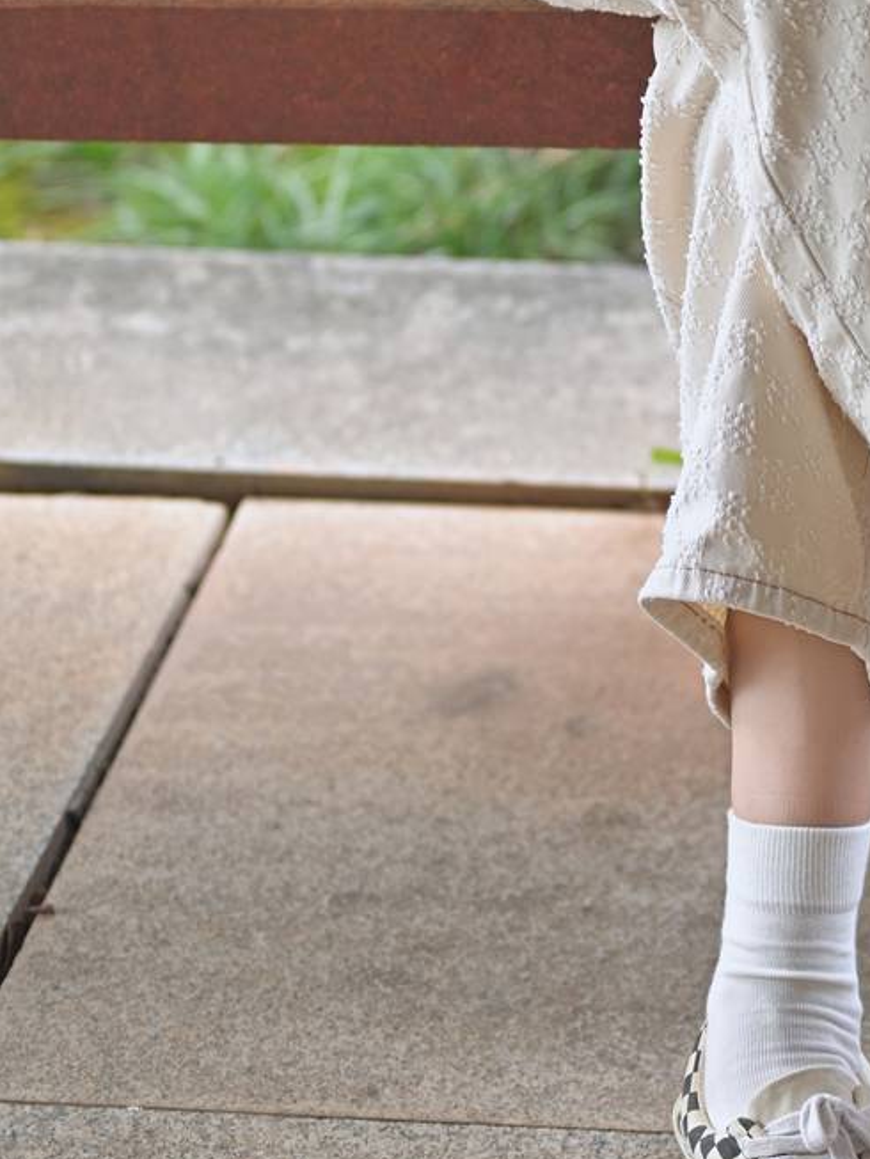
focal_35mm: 152
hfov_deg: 9.6
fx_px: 5092
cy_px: -193
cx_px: 1049
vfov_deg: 12.7
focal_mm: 50
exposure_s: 1/100
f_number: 2.2
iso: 320
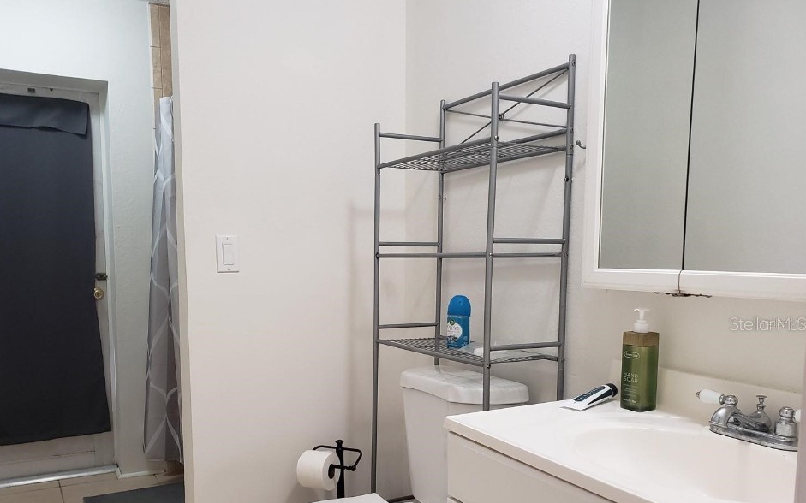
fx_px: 659
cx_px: 372
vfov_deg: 41.4
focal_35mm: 30
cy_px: 323
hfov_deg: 62.8
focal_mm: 4.3
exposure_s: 1/60
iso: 320
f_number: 2.4
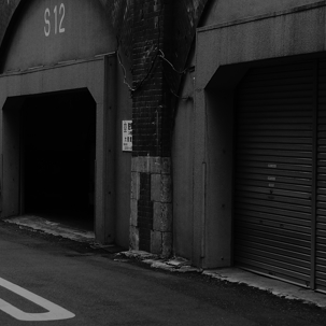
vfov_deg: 13.5
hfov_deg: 13.5
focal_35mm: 129
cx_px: 235
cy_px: 200
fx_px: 1374
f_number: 2.5
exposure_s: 1/250
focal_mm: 30
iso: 100
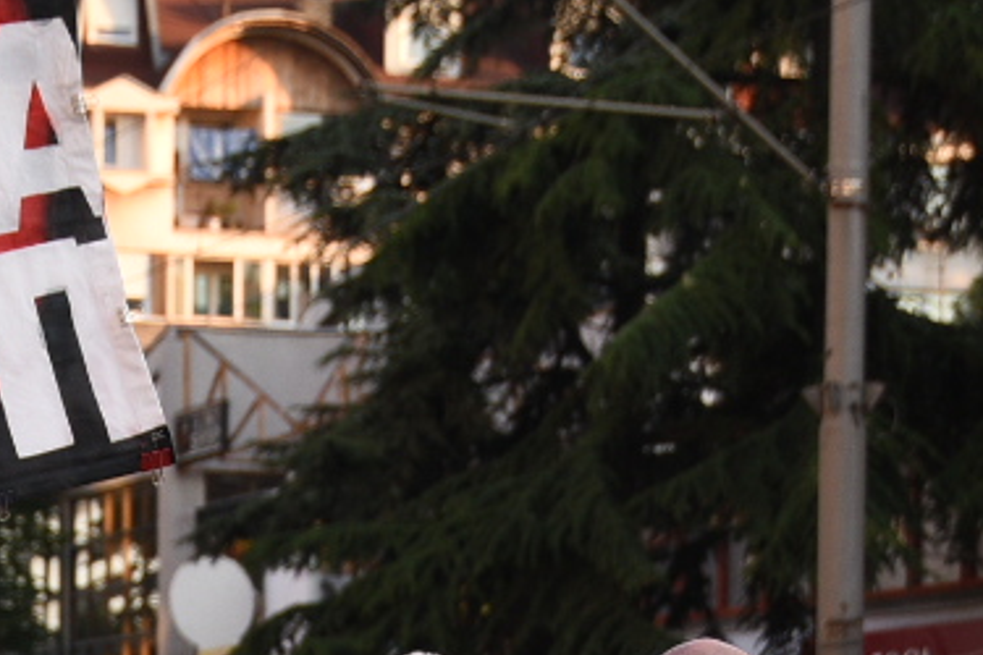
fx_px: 4478
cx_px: 136
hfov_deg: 12.5
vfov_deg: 8.2
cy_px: 1053
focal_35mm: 164
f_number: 4
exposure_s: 1/500
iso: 400
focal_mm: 38
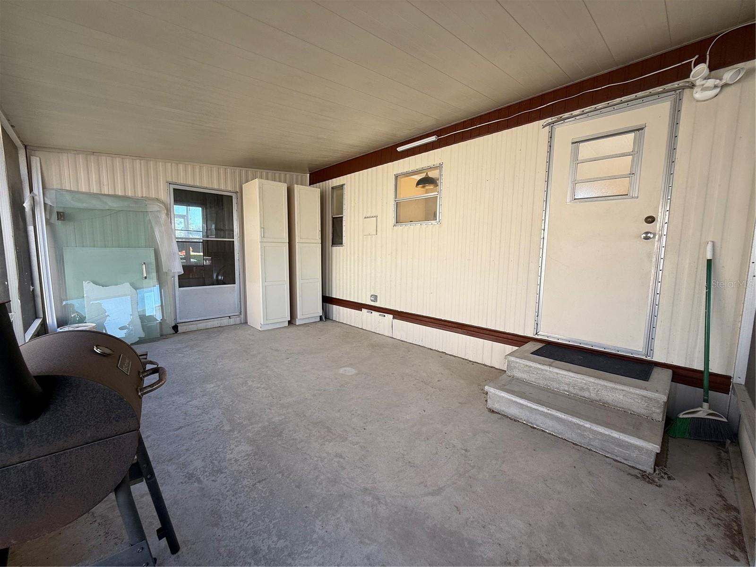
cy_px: 284
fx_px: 306
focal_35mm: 14
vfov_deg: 85.7
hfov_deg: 102.1
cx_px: 378
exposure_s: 1/125
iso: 50
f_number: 2.2
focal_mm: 2.22
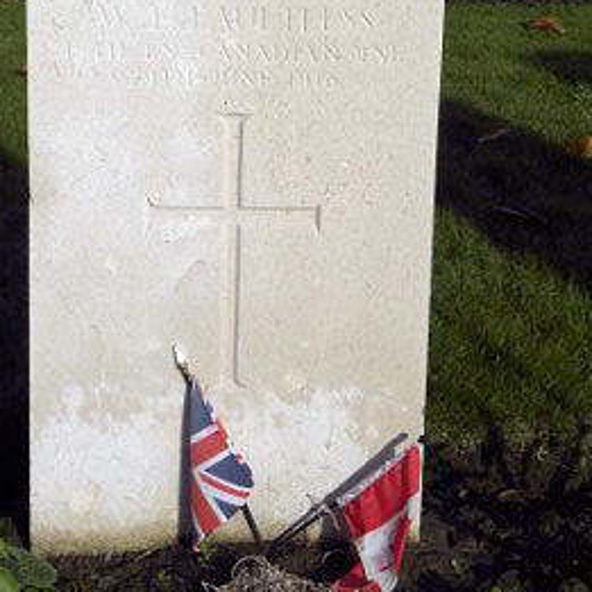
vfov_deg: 19.5
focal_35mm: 88
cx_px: 218
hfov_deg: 19.7
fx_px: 1703
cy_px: 100
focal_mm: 10.3
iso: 64
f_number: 6.3
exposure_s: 1/417
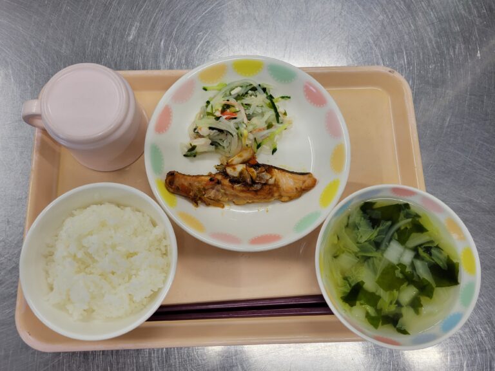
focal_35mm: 26
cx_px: 248
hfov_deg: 67.3
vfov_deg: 53.1
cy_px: 186
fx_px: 372
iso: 100
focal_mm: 5.4
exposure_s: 1/120
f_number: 1.8
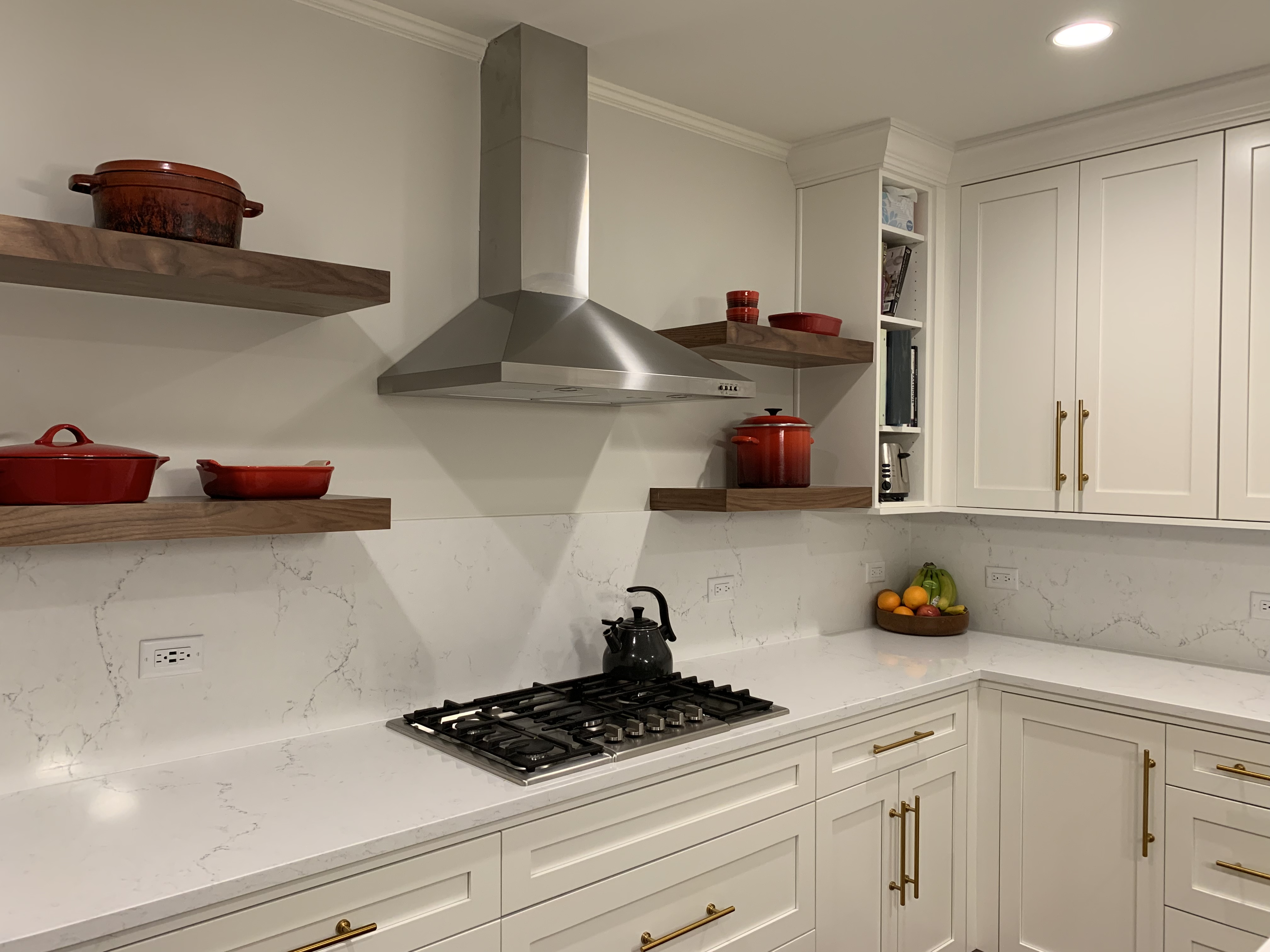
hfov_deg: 67.3
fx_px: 954
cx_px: 635
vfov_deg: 53.1
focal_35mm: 26
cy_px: 476
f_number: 1.8
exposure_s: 1/60
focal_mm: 4.25
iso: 125
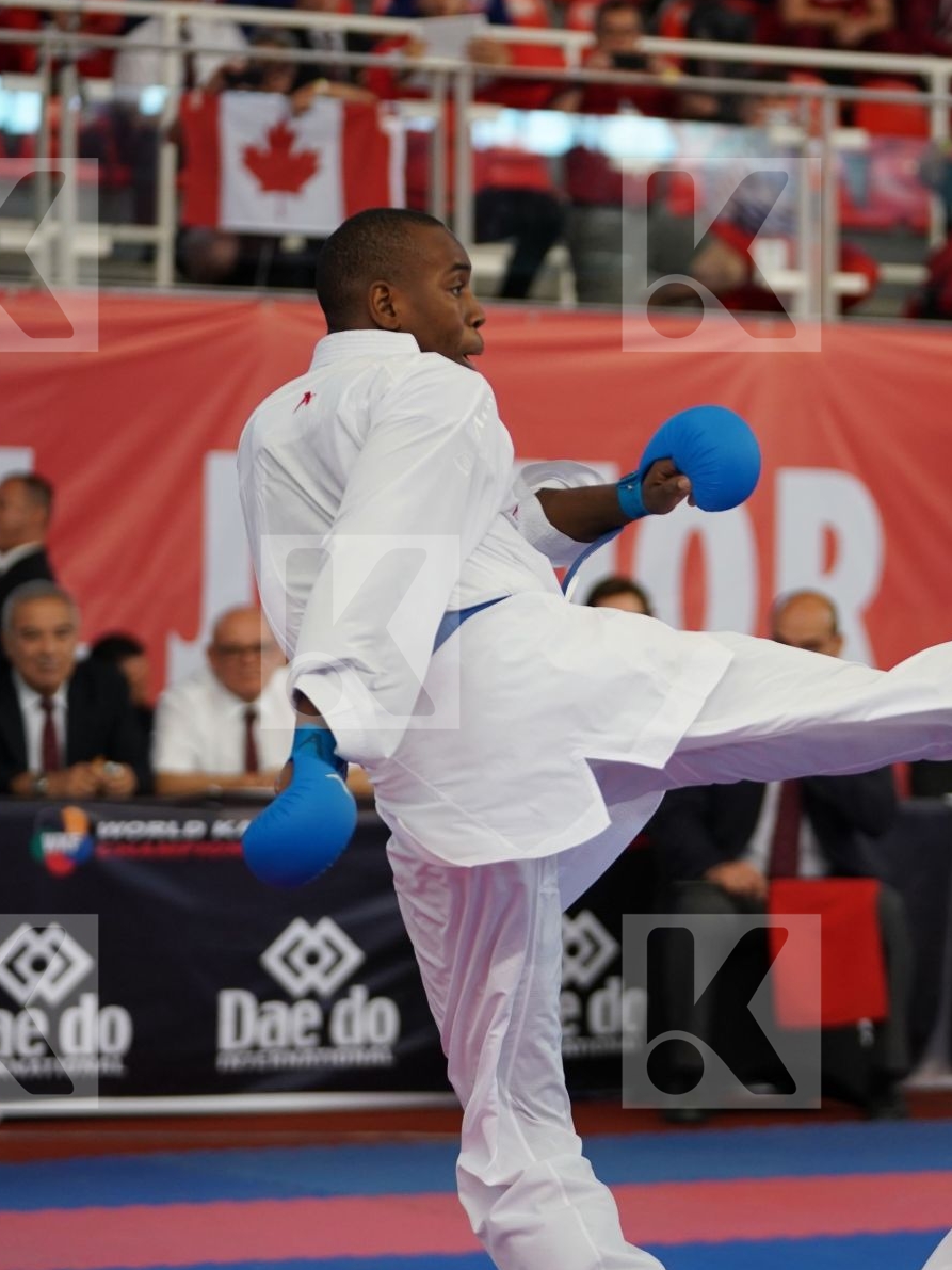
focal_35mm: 154
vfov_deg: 12.8
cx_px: 722
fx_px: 5648
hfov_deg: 9.6
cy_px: 632
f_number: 2.8
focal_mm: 106
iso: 1600
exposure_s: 1/1000
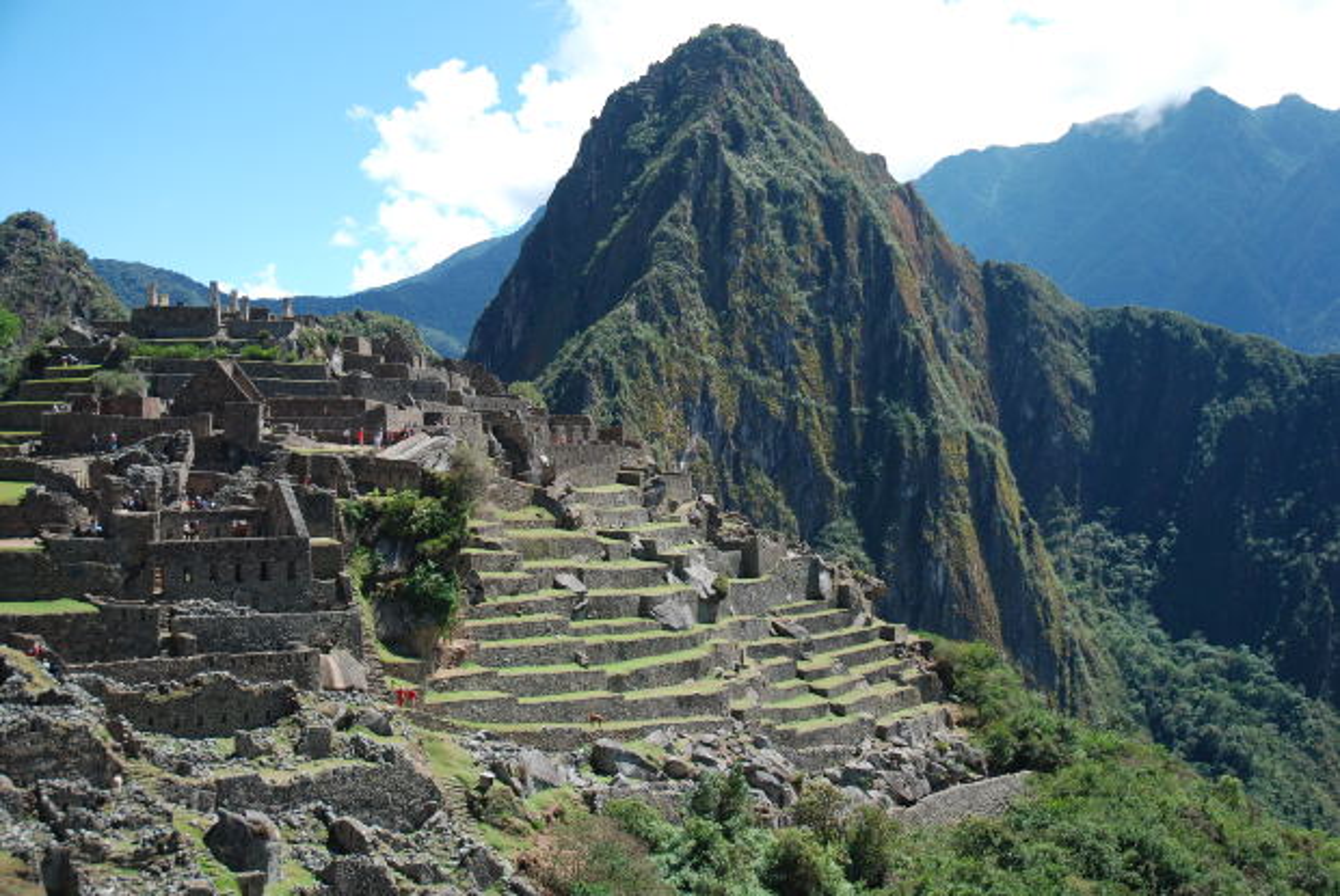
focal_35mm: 40
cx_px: 670
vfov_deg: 33.1
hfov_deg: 47.9
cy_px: 448
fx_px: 1509
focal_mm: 27
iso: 100
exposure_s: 1/200
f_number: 4.5
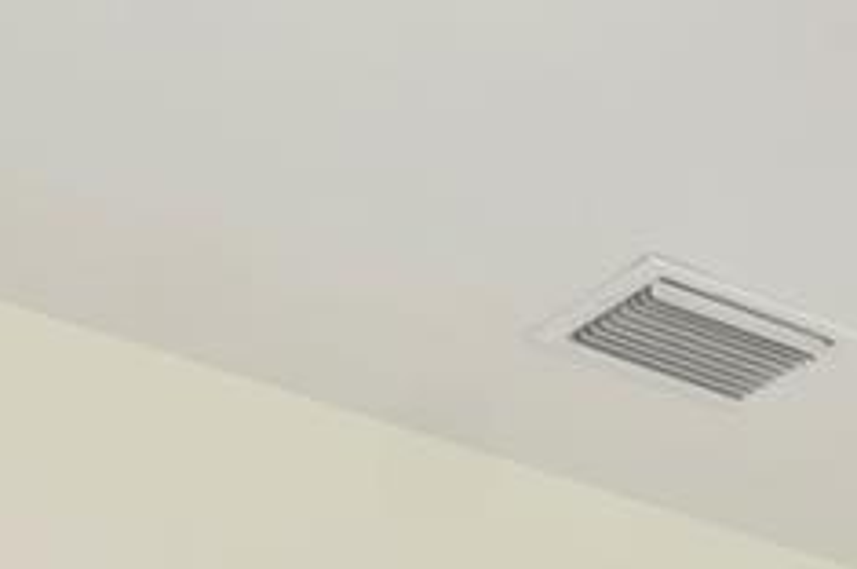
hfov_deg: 15.5
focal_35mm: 112
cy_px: 1703
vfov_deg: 9.5
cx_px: 1564
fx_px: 2672
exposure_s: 1/2
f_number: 8
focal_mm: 11
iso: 100
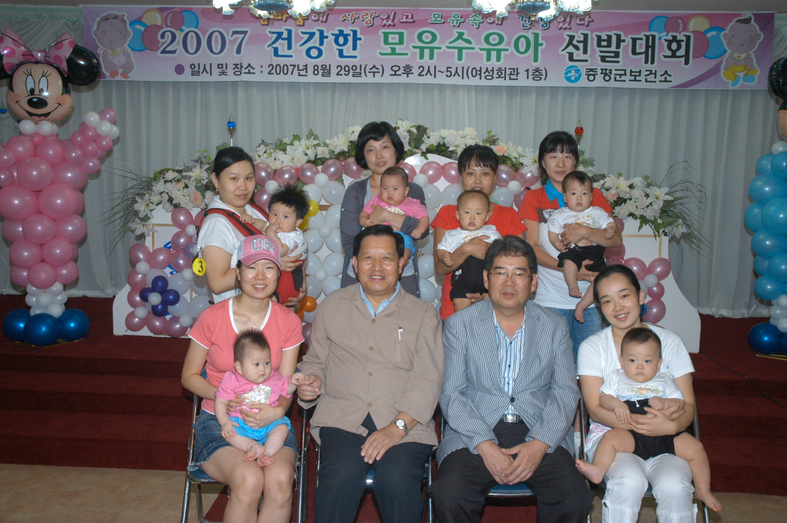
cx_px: 394
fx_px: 786
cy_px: 262
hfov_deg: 53.2
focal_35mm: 36
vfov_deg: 36.8
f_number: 7.1
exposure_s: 1/60
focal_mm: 24
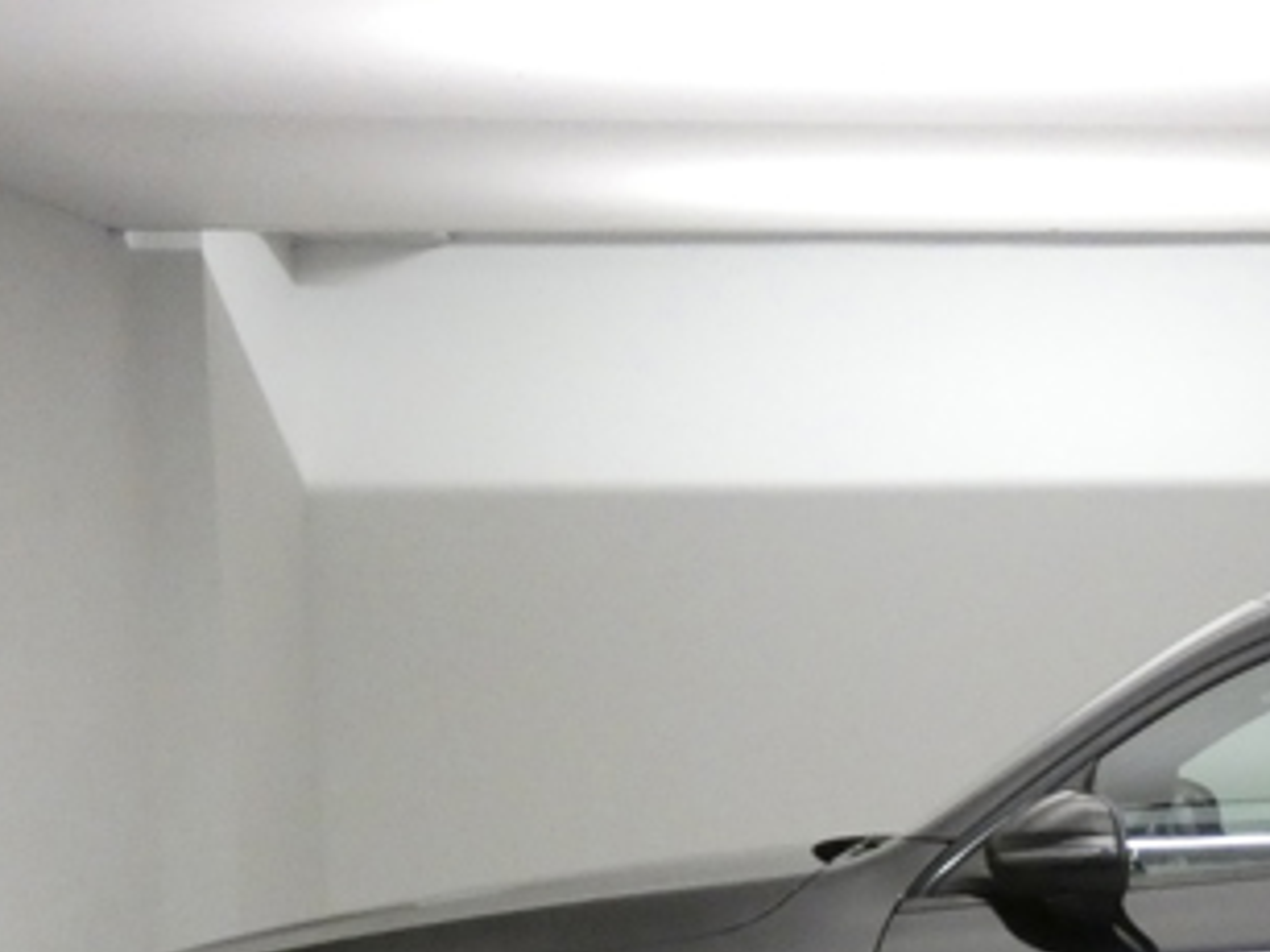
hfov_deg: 18.9
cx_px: 1477
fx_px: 3631
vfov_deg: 14.3
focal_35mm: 99
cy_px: 1238
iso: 1000
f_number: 3.5
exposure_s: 1/80
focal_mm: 6.8
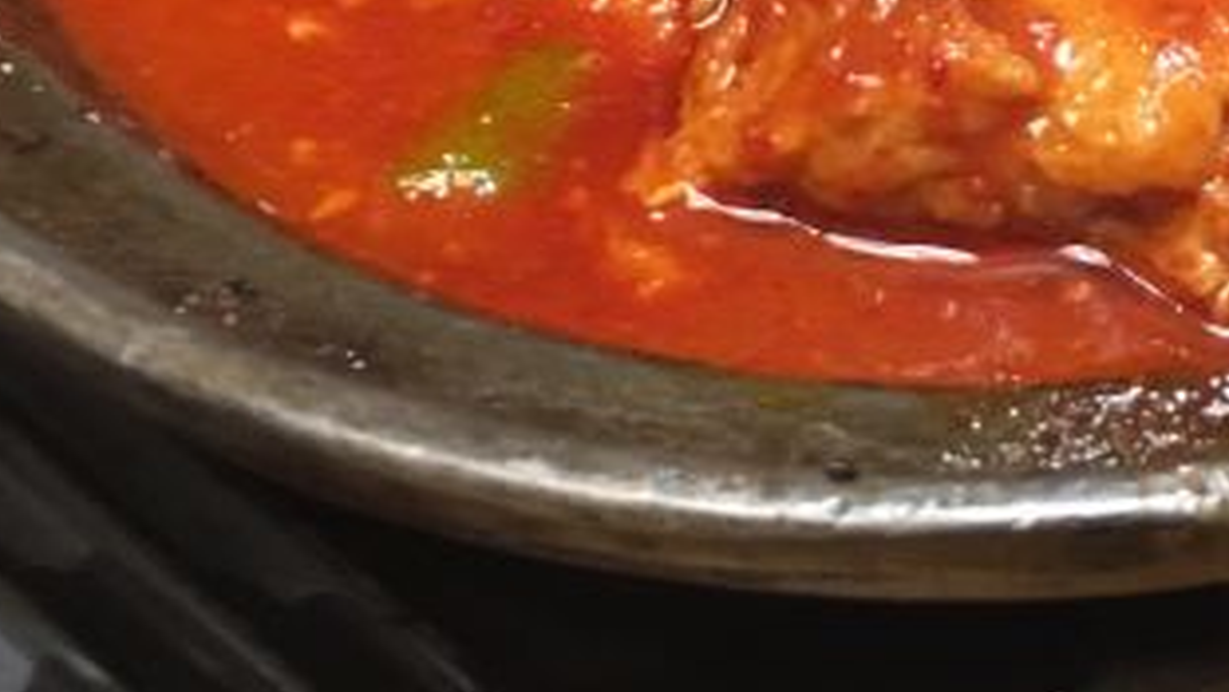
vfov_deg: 16.3
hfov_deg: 28.5
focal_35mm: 71
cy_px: -136
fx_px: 2314
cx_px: 1130
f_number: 2.2
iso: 160
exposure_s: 1/8
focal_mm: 4.15
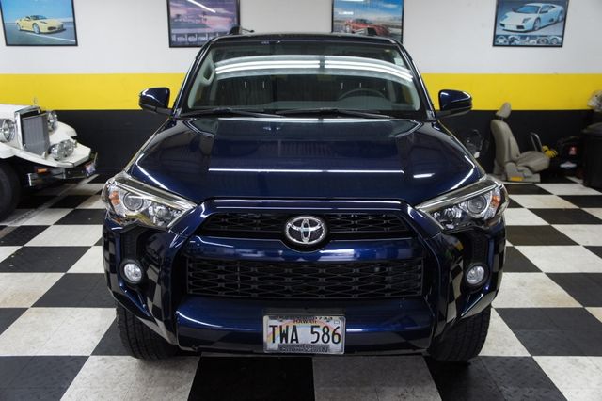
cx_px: 301
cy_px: 200
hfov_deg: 57.2
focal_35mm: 33
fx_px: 552
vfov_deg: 39.9
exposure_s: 1/40
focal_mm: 22
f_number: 4
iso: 400
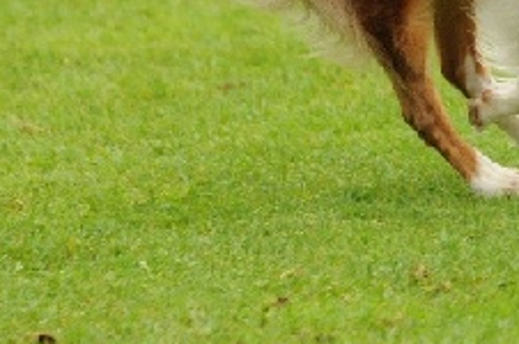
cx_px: 671
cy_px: -109
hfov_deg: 2.6
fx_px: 11459
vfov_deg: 1.7
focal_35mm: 796
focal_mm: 150
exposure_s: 1/2000
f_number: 2.8
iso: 400
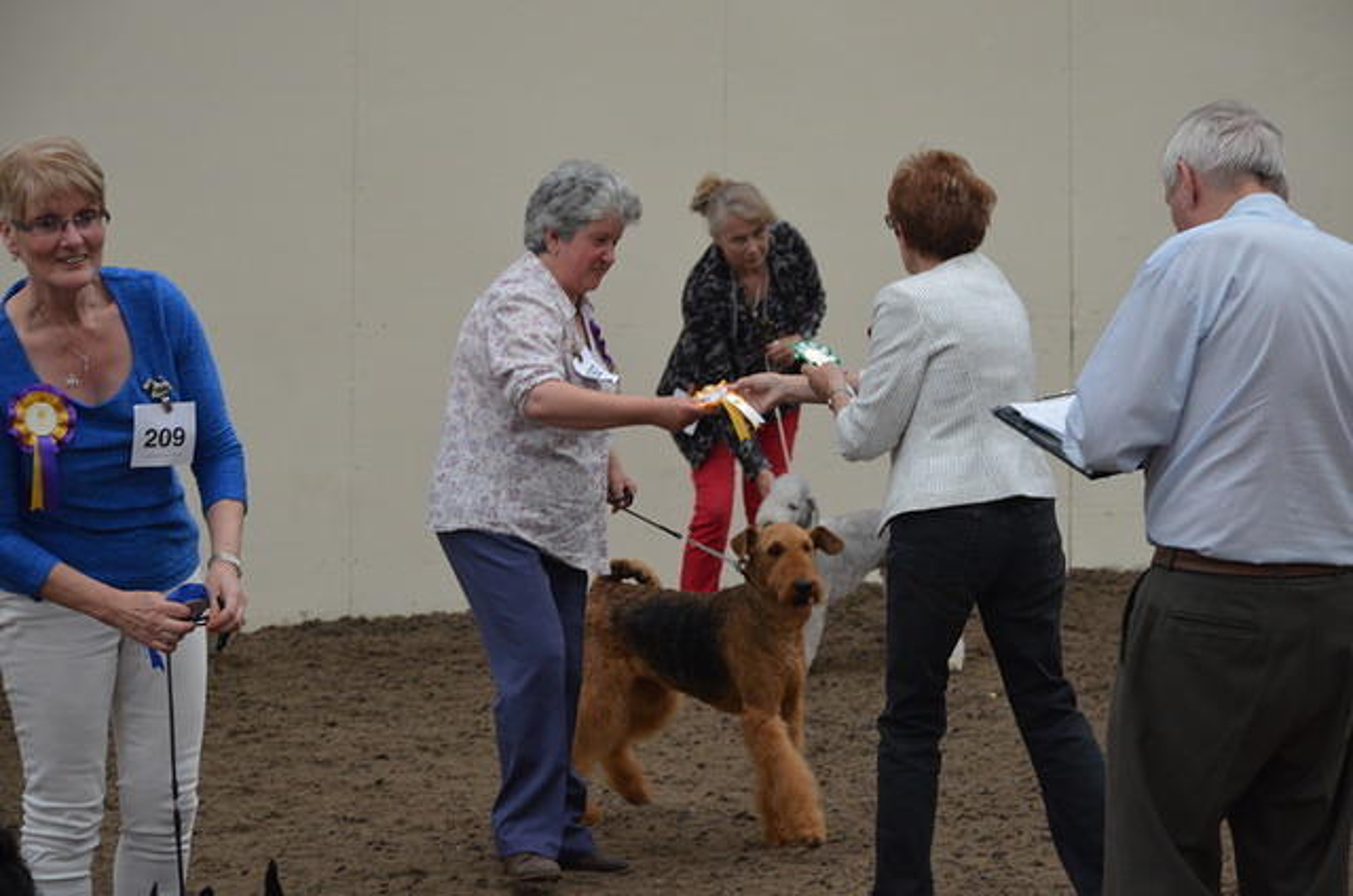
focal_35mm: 112
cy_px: 448
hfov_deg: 18.2
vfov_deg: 12.1
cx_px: 676
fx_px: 4220
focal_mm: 75
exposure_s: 1/125
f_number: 5.3
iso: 1000
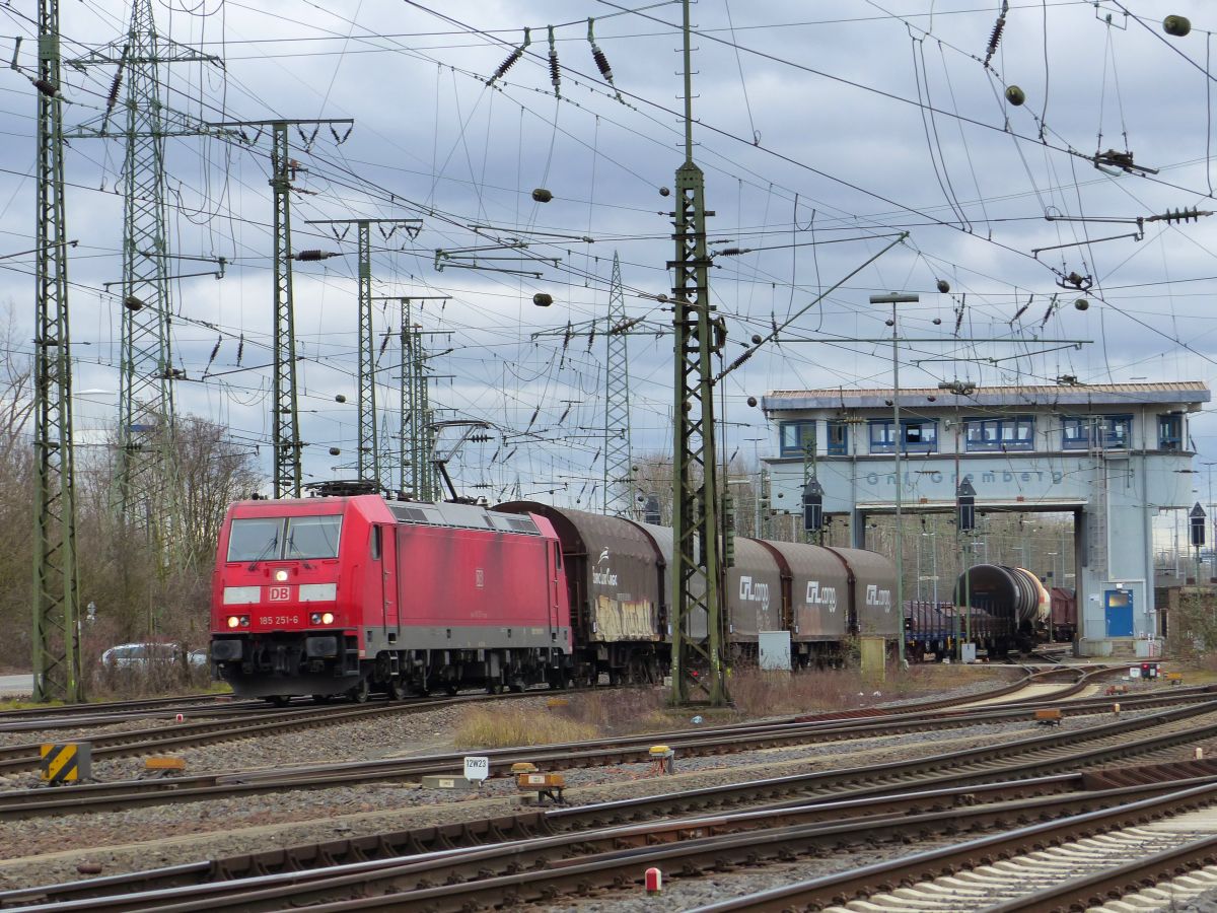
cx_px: 608
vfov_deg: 12.0
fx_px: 4359
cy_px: 456
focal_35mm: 124
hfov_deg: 15.9
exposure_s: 1/200
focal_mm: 22.2
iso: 160
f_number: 4
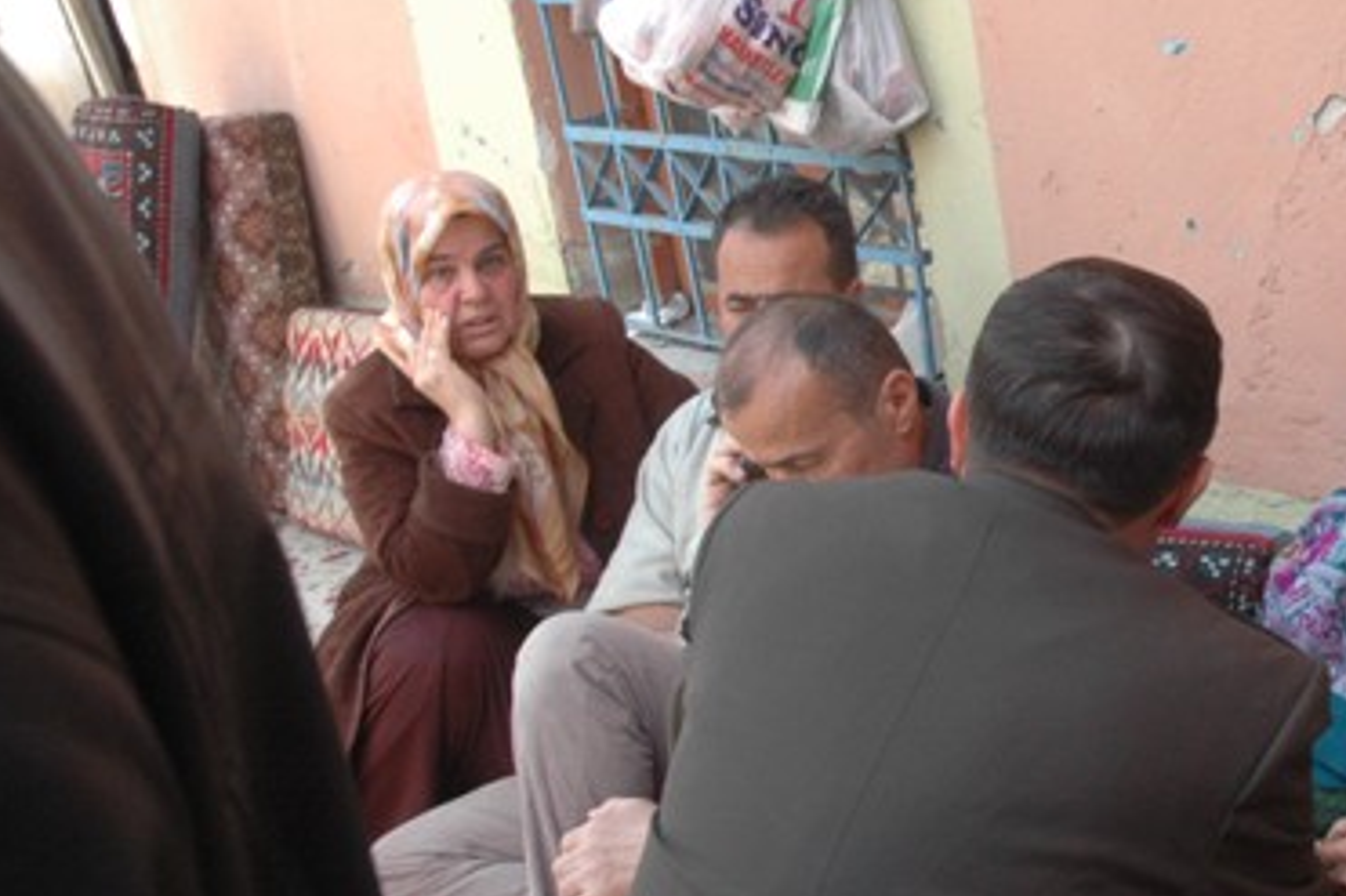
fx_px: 2130
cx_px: 1030
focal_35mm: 57
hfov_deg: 34.2
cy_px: 566
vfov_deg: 23.7
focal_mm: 22
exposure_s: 1/180
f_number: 6.7
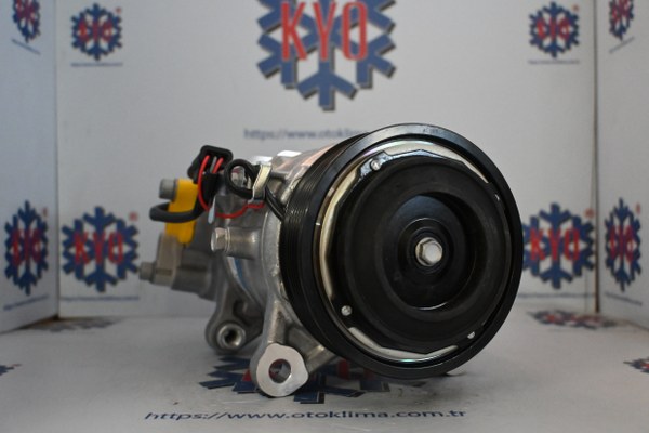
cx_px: 324
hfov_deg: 55.1
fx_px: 622
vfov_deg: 38.4
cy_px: 216
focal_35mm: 34
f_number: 4.2
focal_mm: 23
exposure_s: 1/60
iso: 4500
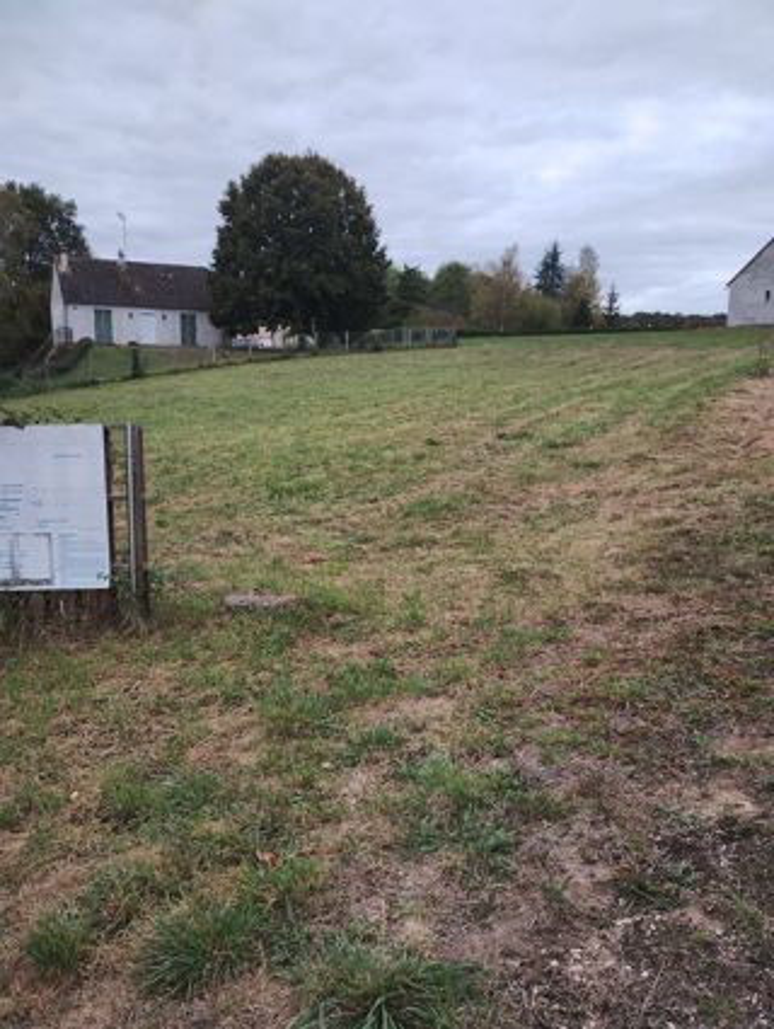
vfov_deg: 63.4
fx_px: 833
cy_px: 514
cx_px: 387
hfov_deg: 49.9
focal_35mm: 28
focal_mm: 4.27
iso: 100
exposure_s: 1/138
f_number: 1.8
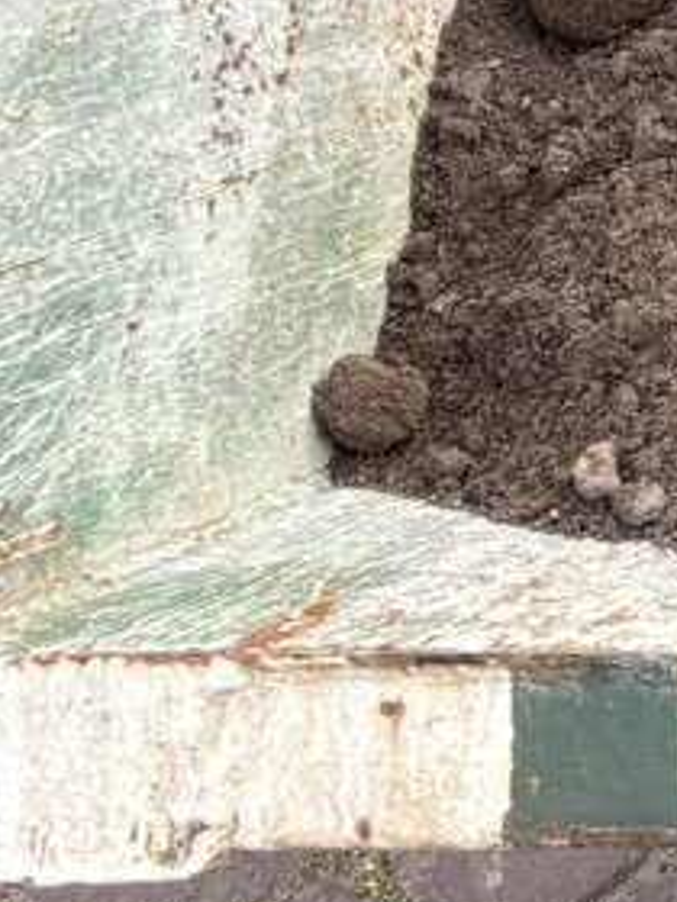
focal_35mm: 178
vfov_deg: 10.4
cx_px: 2263
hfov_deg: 7.1
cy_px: -751
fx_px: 4642
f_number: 1.6
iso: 32
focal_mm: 5.96
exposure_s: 1/122
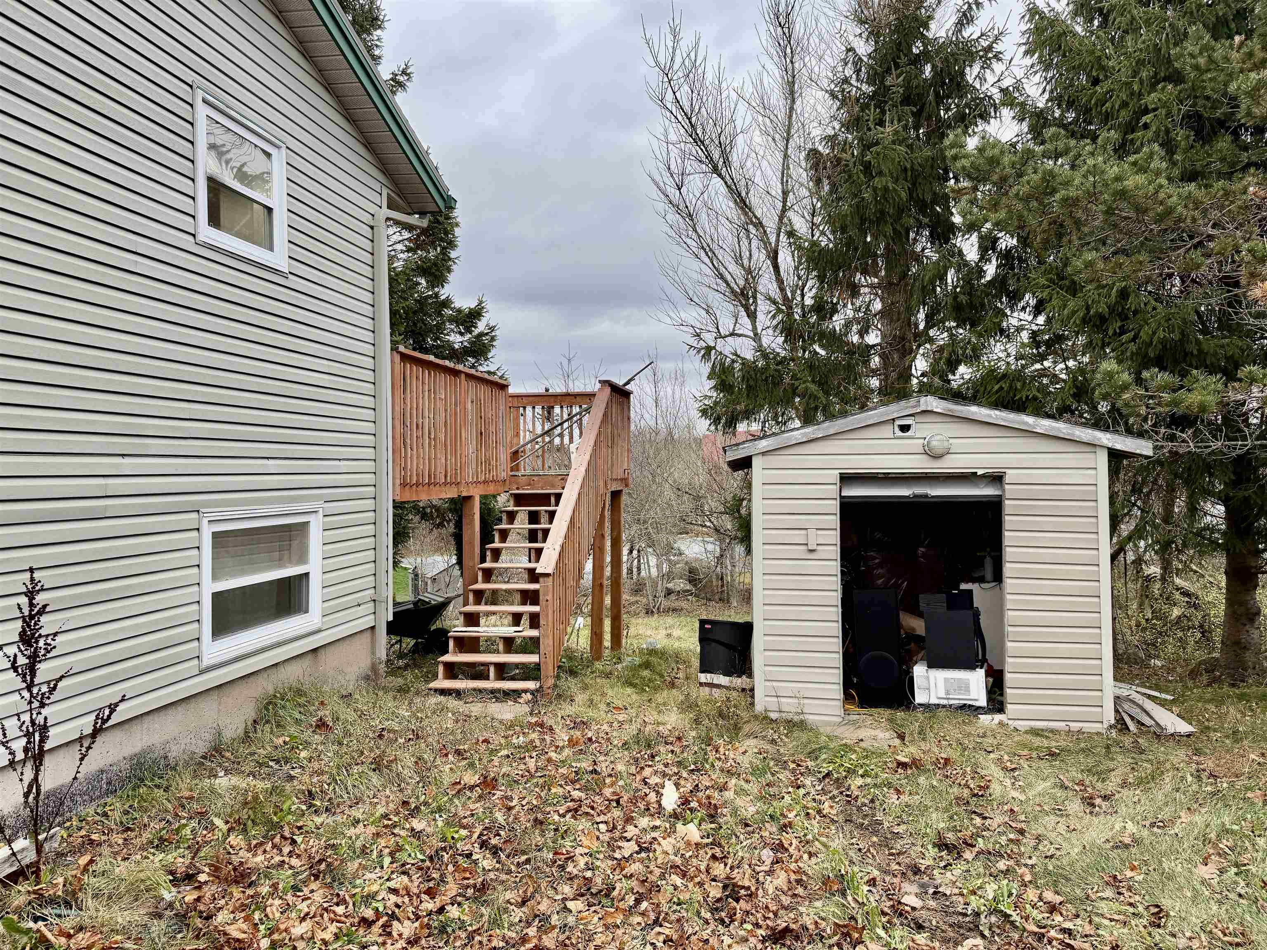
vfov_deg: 56.8
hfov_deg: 71.6
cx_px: 634
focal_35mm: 24
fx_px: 878
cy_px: 475
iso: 100
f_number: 1.78
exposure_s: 1/218
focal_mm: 6.76
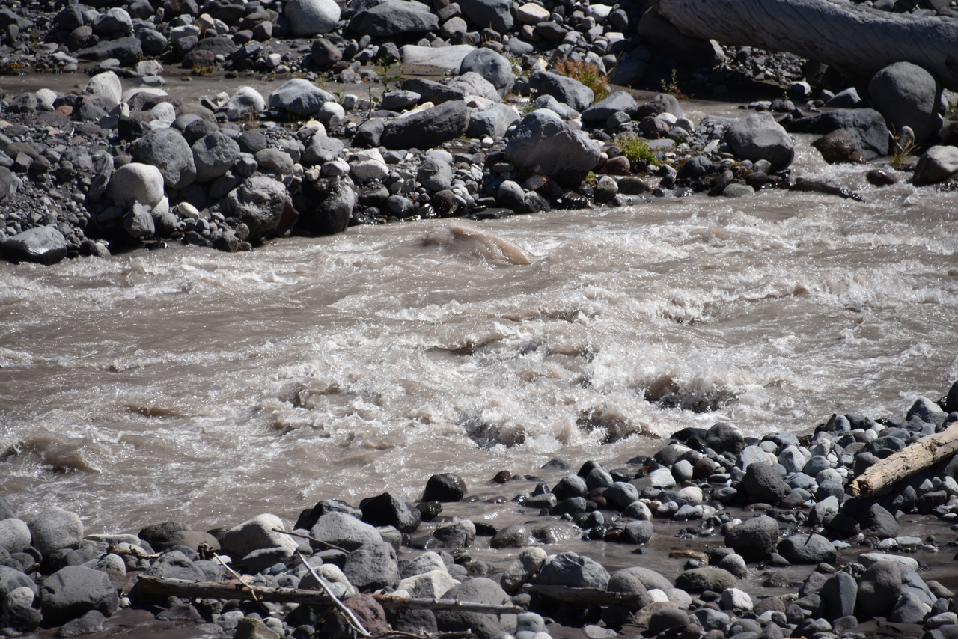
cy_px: 320
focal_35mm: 300
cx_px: 479
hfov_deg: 6.9
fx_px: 7985
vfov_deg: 4.6
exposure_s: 1/640
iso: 100
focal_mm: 300
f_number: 6.3
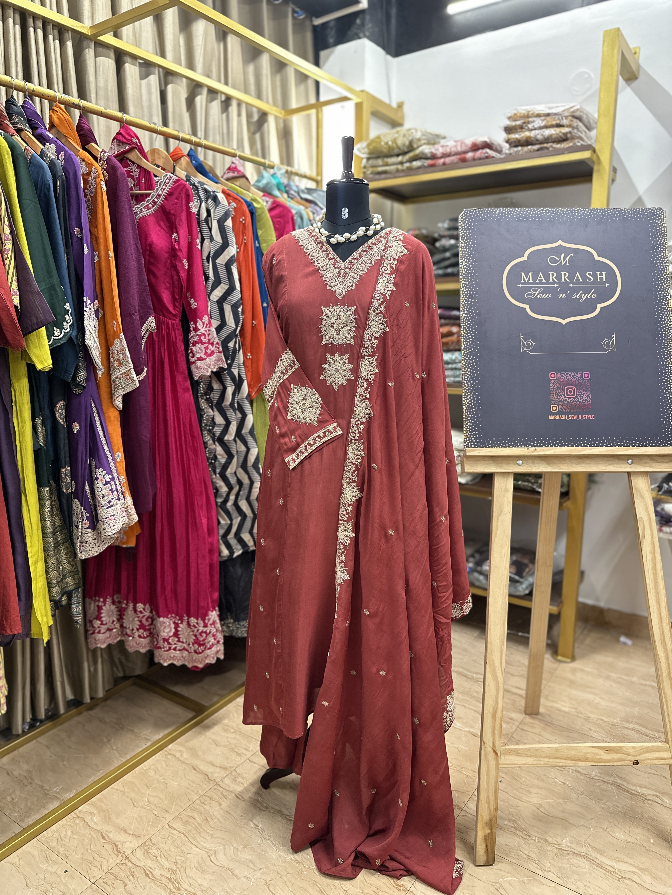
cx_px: 336
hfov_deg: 56.8
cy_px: 448
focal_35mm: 24
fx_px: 621
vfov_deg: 71.6
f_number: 1.78
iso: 320
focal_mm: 6.86
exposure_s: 1/50
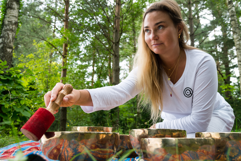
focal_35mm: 31
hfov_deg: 60.3
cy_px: 80
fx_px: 208
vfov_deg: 42.4
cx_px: 120
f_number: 5
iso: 400
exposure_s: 1/60
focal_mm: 31
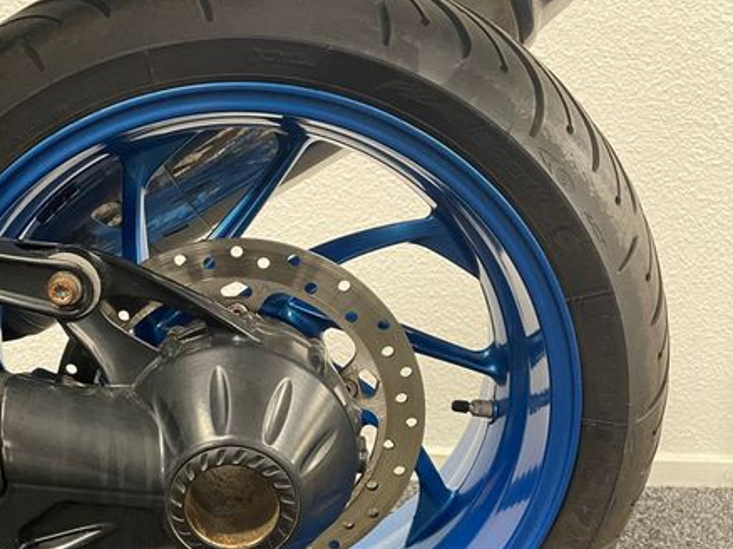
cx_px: 211
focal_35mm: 38
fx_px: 804
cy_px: 350
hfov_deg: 47.7
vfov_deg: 37.4
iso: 500
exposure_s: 1/50
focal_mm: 4.2
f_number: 1.6
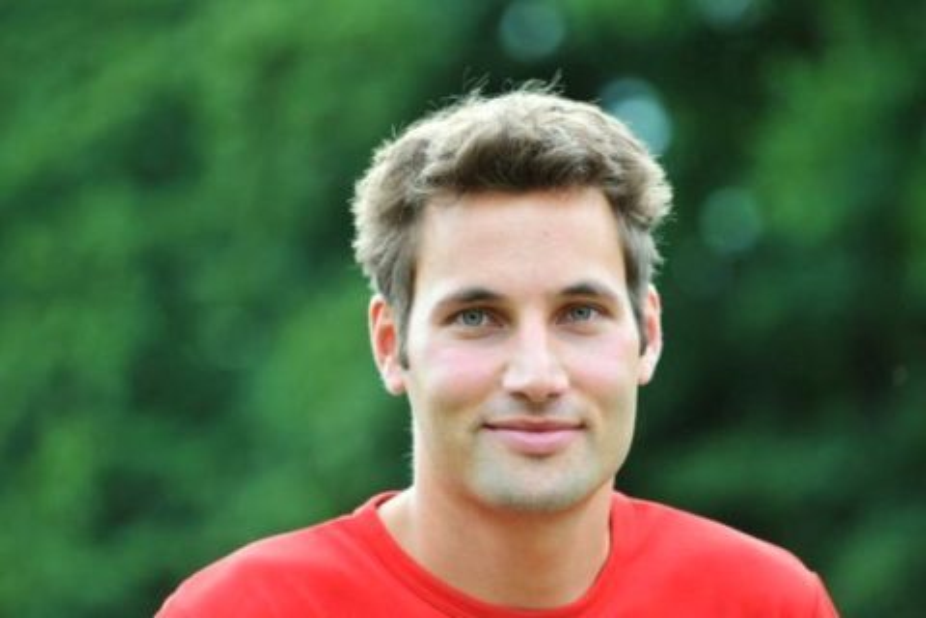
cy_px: 309
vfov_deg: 5.7
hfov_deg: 8.6
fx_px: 6173
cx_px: 463
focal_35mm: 240
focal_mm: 160
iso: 640
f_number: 4
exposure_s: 1/320
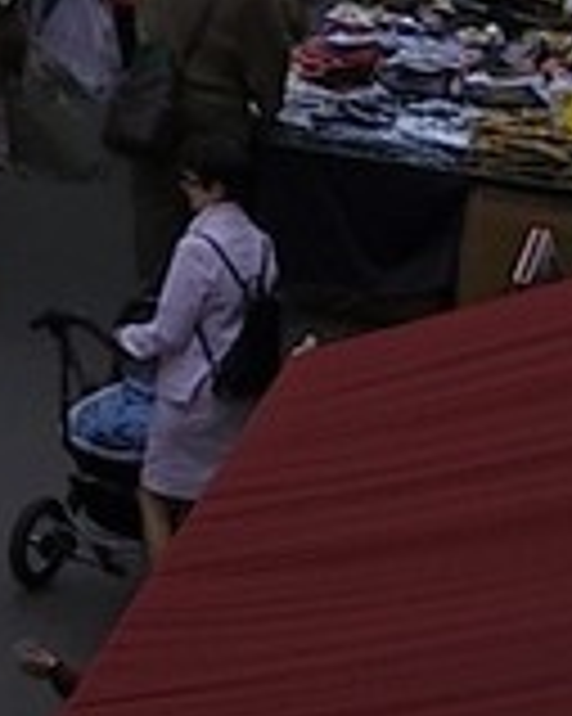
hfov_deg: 4.5
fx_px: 6397
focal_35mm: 302
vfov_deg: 5.9
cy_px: -1601
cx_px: -2135
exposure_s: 1/160
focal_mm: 32
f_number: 14
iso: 200
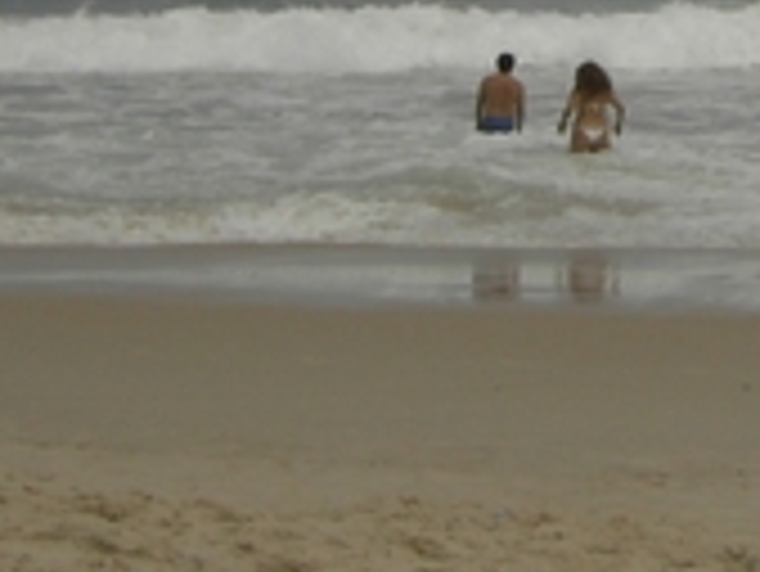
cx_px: 827
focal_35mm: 124
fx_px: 2724
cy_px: -329
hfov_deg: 15.5
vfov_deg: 11.4
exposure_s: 1/600
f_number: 6.7
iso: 50
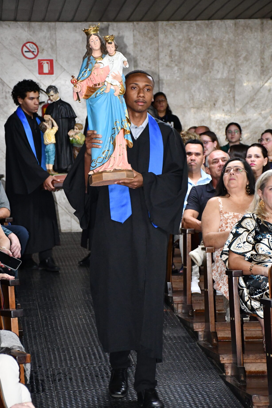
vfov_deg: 18.8
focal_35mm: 109
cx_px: 135
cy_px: 200
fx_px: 1235
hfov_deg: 12.6
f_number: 5
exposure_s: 1/60
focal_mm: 70
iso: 6400
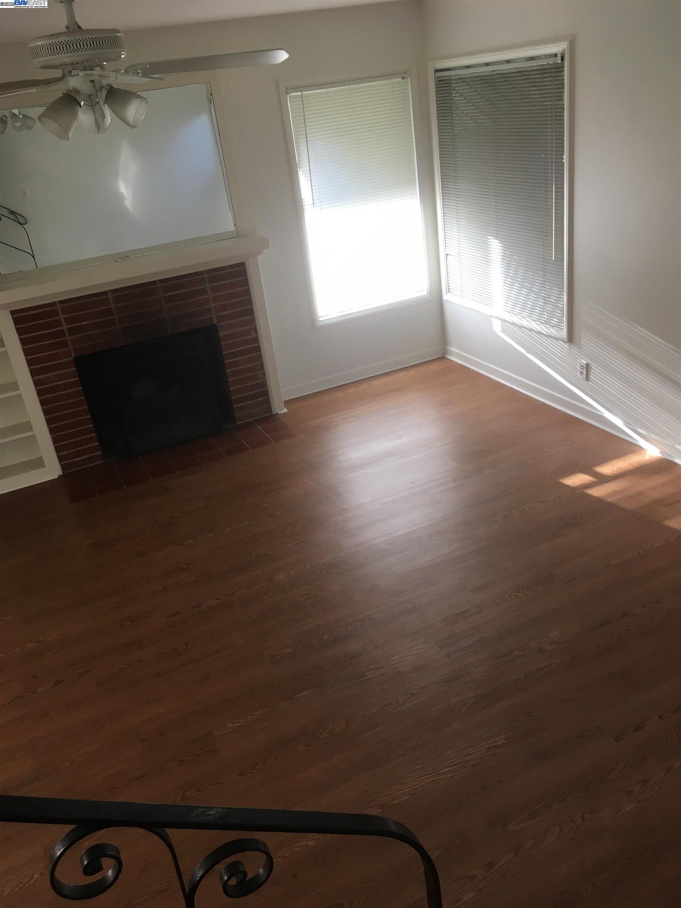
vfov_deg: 61.7
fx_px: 761
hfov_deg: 48.2
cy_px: 454
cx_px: 340
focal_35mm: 29
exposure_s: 1/40
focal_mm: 4.15
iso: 25
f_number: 2.2
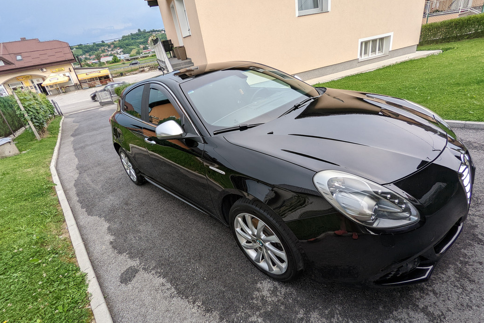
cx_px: 244
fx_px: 229
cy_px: 152
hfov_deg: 93.3
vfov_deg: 70.4
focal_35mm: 17
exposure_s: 1/63.8
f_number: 2.2
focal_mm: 2.35
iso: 44
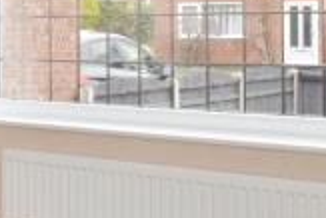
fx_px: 852
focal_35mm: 94
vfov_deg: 14.4
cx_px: -346
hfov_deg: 16.2
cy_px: 13
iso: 1000
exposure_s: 1/60
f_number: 13
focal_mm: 10
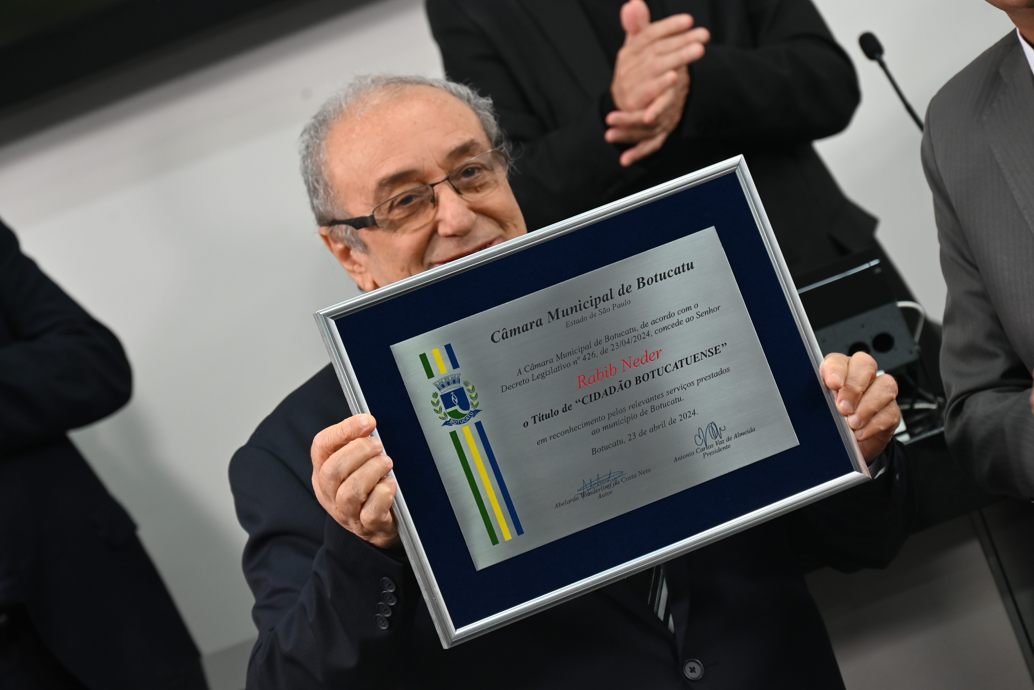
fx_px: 3448
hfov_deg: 17.1
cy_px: 345
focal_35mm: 120
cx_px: 517
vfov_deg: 11.4
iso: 1800
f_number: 6.3
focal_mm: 120
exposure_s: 1/125
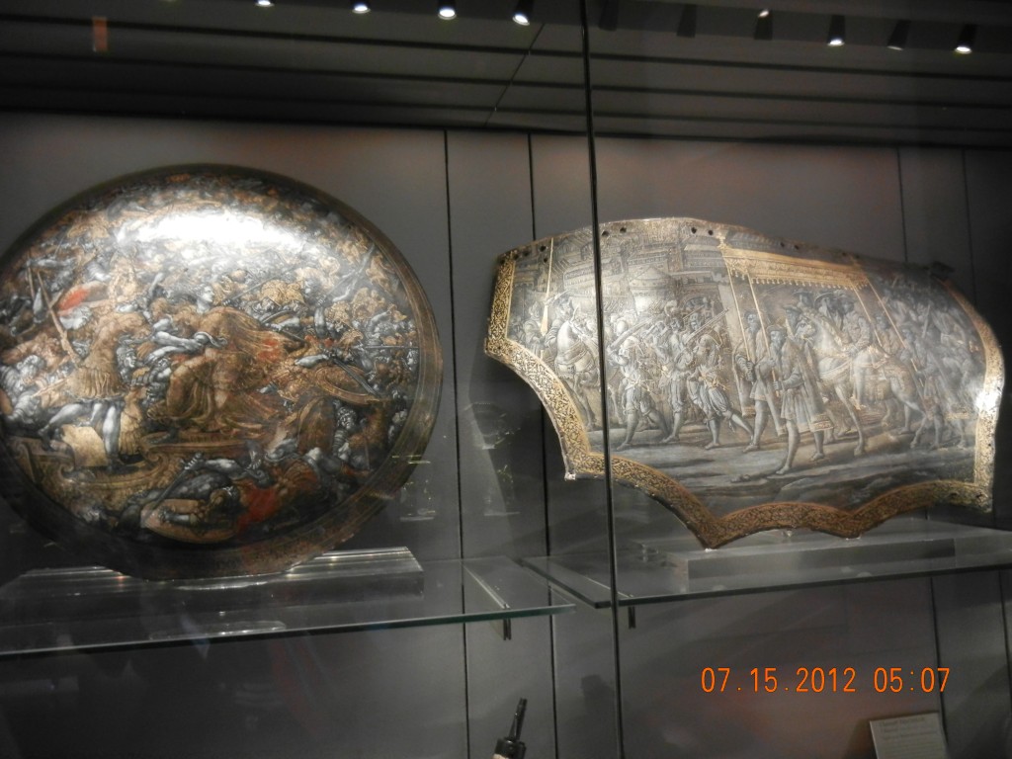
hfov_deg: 60.0
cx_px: 506
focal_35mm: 30
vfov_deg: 46.8
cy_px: 380
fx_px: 877
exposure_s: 1/3.9
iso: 200
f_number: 3.5
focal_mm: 5.4
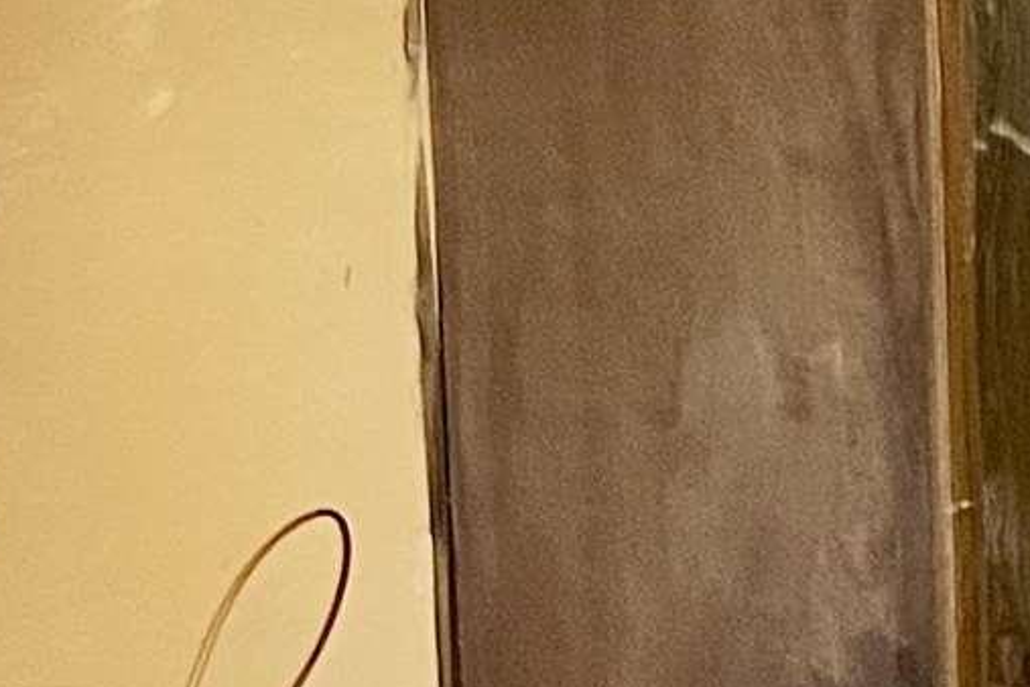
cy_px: 47
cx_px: 2671
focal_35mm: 164
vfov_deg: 8.3
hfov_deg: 10.4
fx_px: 4692
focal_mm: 5.7
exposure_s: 1/60
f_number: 1.5
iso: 250
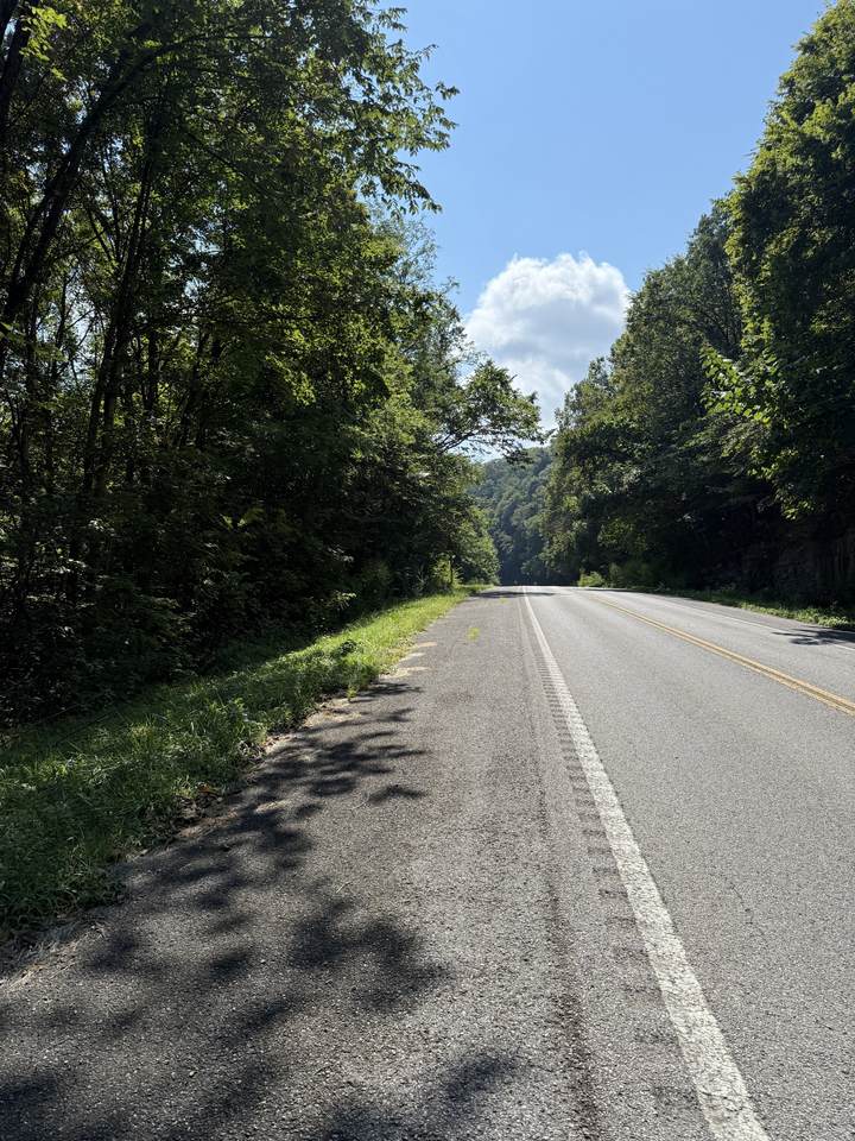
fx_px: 790
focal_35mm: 24
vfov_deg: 71.6
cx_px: 428
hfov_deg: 56.8
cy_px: 570
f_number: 1.78
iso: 125
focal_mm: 6.76
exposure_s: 1/5714
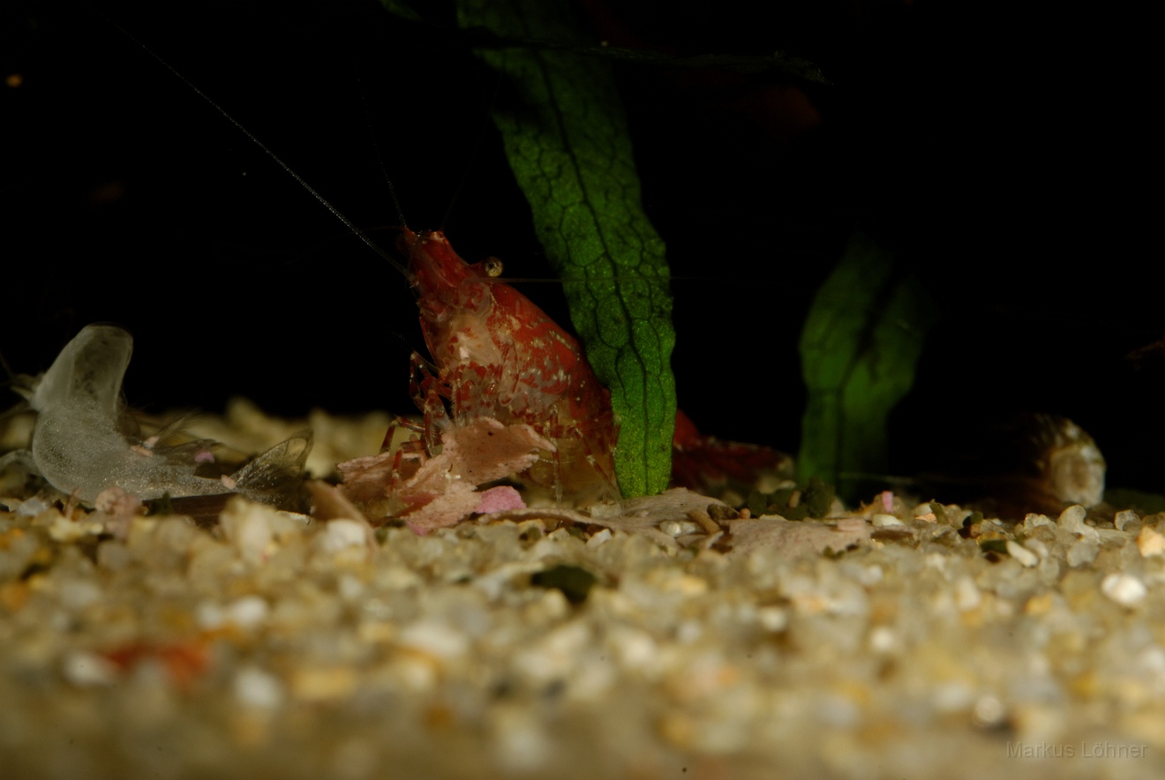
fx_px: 4861
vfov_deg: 9.2
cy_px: 390
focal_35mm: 150
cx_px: 582
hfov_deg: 13.7
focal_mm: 100
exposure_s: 1/125
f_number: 32
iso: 100
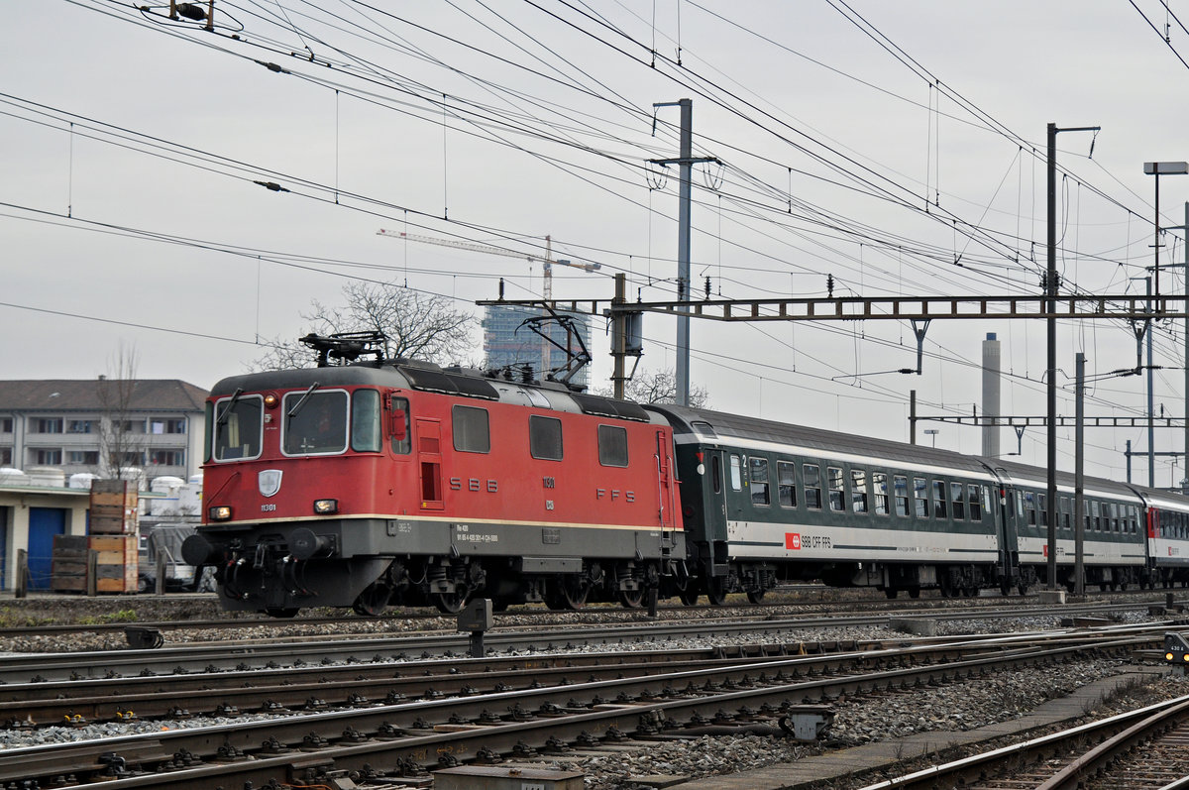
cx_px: 594
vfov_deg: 16.5
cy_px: 395
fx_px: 2721
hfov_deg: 24.6
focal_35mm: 82
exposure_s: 1/800
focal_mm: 55
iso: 400
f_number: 4.5
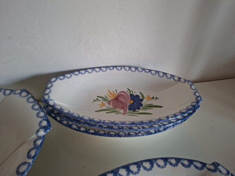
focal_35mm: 23
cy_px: 88
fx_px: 156
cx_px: 118
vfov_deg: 58.9
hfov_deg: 73.9
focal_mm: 5.54
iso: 200
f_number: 1.8
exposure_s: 1/50
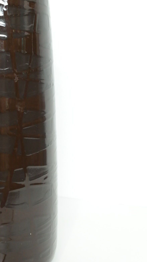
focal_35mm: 60
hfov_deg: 19.5
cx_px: 3
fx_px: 416
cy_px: 73
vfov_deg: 34.3
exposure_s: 1/25
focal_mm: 20
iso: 1600
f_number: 5.6
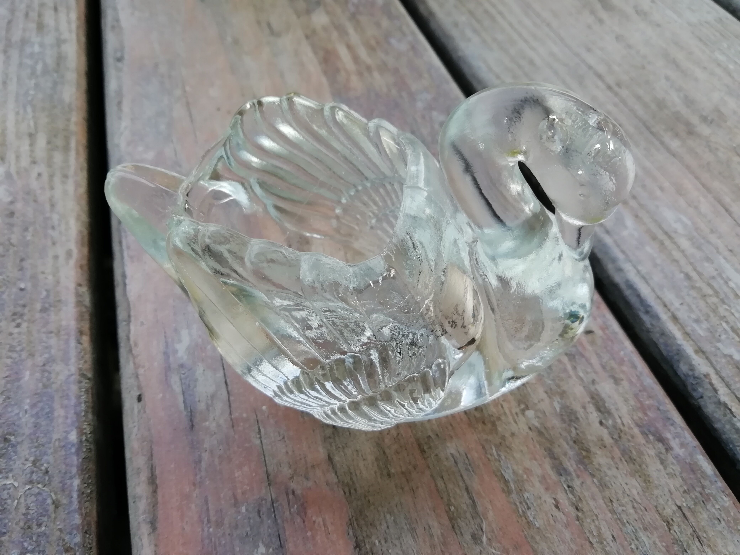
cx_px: 370
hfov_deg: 61.7
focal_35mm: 29
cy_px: 278
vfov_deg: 48.2
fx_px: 620
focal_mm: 3.21
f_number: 2.2
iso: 50
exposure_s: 1/139
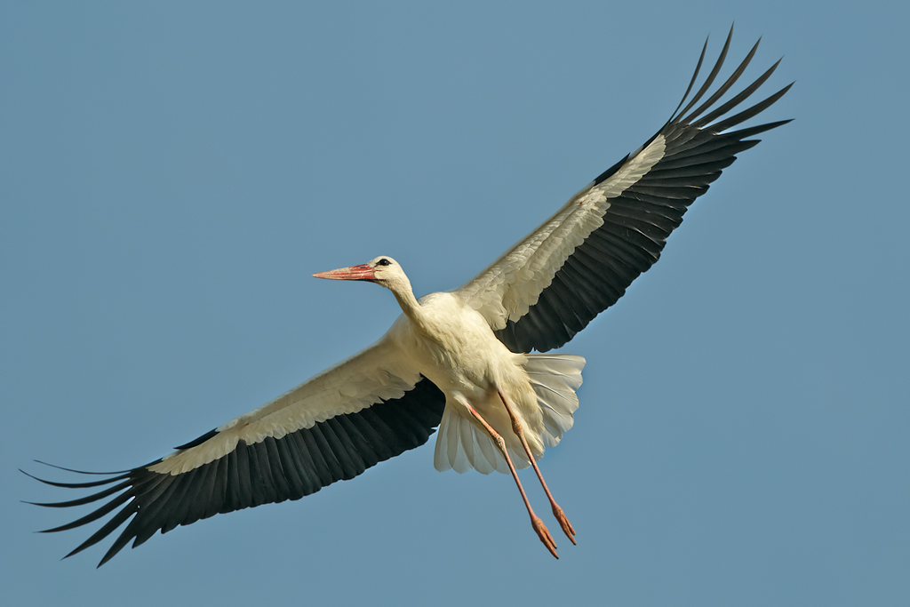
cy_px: 304
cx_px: 455
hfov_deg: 3.3
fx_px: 15926
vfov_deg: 2.2
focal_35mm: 630
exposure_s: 1/1600
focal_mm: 420
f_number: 7.1
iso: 250
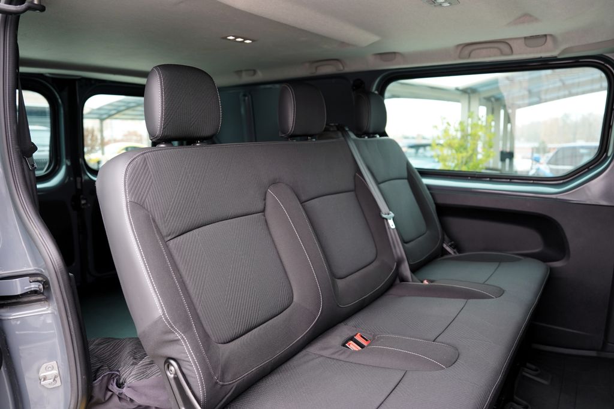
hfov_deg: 73.7
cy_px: 204
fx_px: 409
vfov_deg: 53.1
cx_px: 307
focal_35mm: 24
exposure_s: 1/30
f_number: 2.8
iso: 250
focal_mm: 24
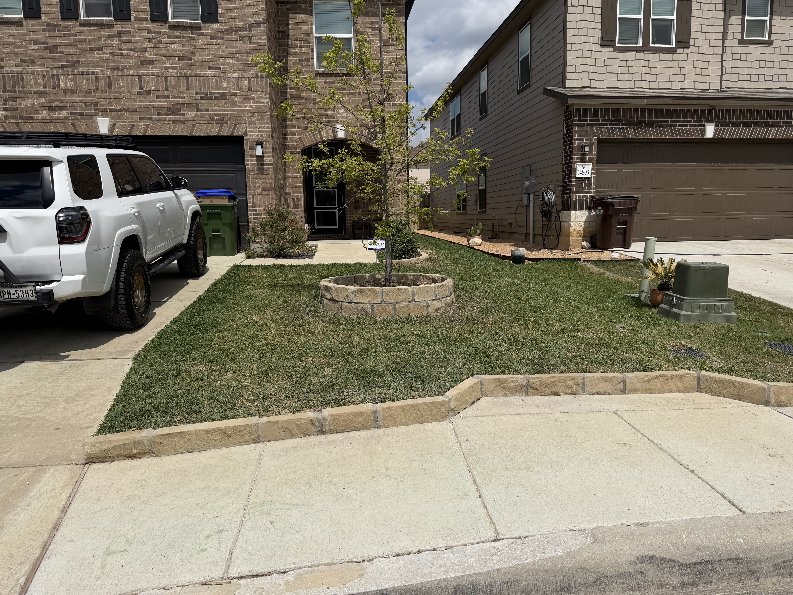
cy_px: 290
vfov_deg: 54.9
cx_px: 413
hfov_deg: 69.4
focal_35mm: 25
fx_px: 573
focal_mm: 6.76
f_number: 1.78
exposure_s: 1/11905
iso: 80
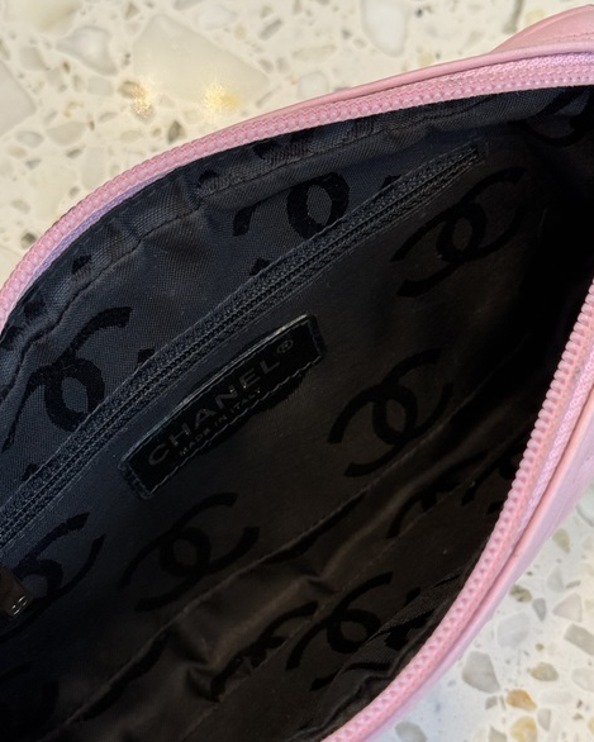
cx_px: 317
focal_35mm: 64
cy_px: 437
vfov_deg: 29.5
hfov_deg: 23.9
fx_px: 1406
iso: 80
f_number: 1.78
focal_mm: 6.76
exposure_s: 1/50
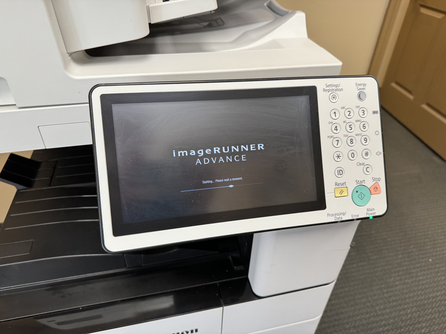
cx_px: 223
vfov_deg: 56.8
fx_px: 309
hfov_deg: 71.6
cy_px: 167
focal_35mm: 24
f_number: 1.78
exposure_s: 1/120
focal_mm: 6.86
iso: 125
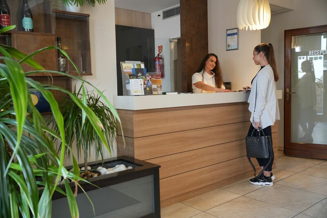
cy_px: 109
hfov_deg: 58.7
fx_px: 291
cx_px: 164
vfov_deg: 41.1
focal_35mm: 32
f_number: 3.5
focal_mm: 32
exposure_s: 1/160
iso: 1600
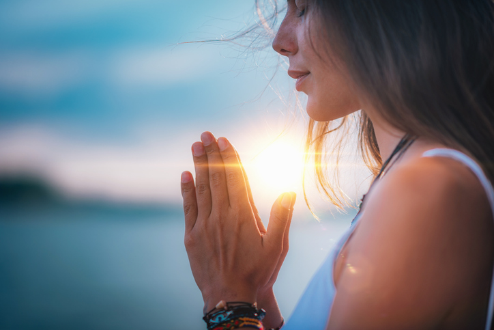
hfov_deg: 23.9
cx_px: 247
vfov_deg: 16.1
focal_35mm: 85
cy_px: 165
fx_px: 1167
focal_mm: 85
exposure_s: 1/250
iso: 100
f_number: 2.2
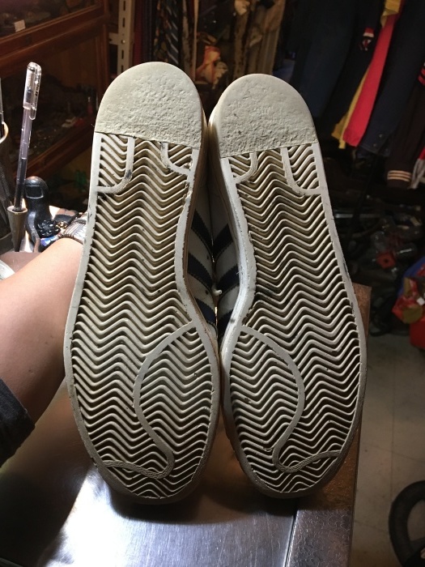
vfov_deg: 61.7
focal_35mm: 29
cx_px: 212
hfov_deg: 48.2
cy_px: 284
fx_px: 475
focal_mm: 4.15
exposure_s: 1/30
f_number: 2.2
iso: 125
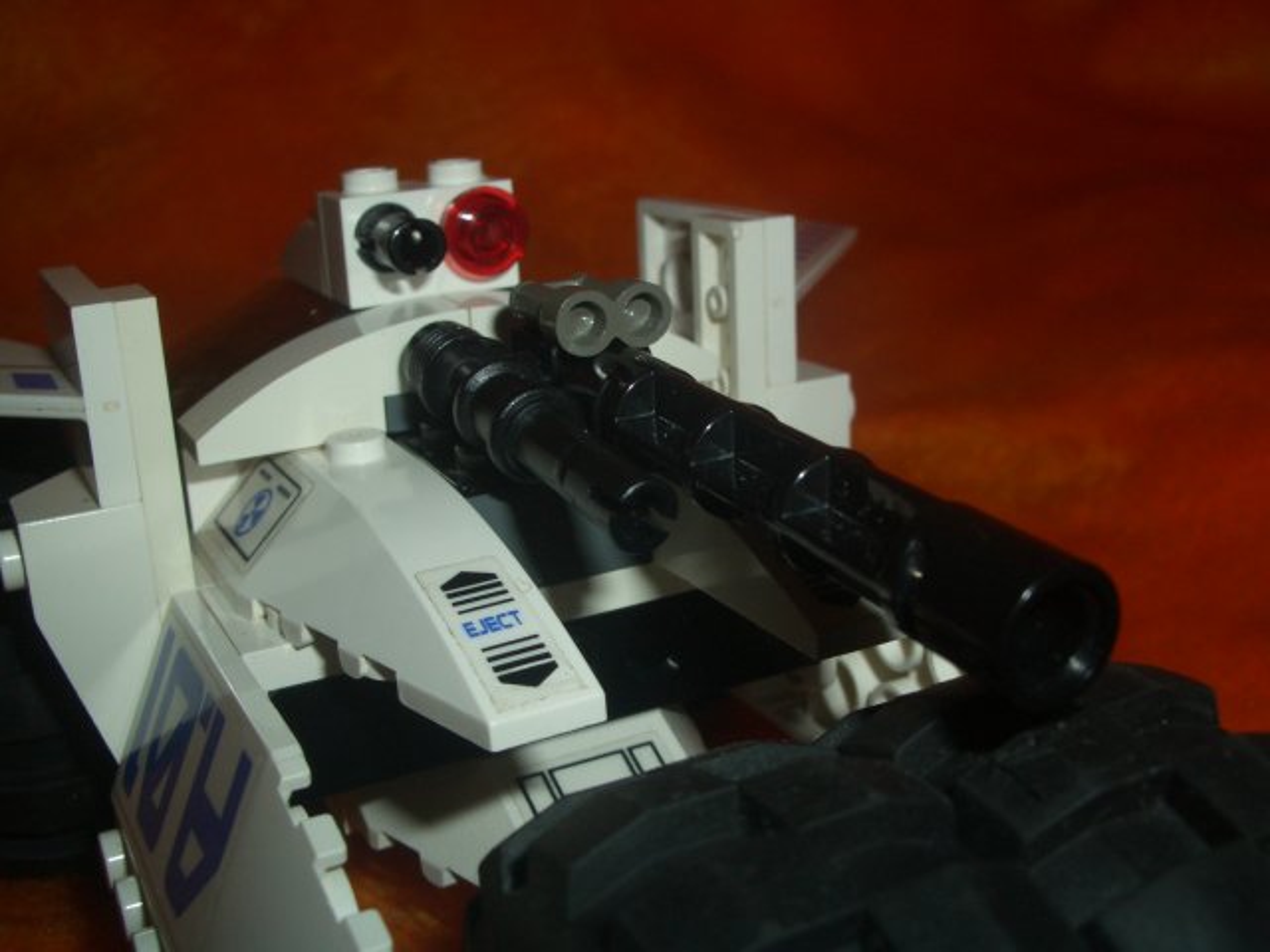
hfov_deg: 45.8
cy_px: 476
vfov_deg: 35.1
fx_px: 1504
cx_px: 635
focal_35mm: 41
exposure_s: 1/60
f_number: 4.6
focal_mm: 6.8
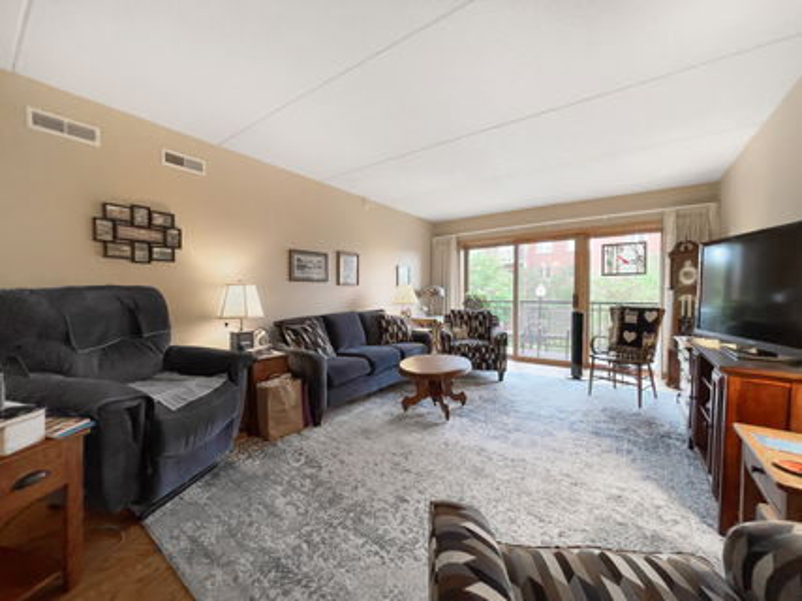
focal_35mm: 13
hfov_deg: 106.2
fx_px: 301
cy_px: 300
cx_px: 401
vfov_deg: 89.9
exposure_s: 1/60
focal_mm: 1.54
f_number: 2.4
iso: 250
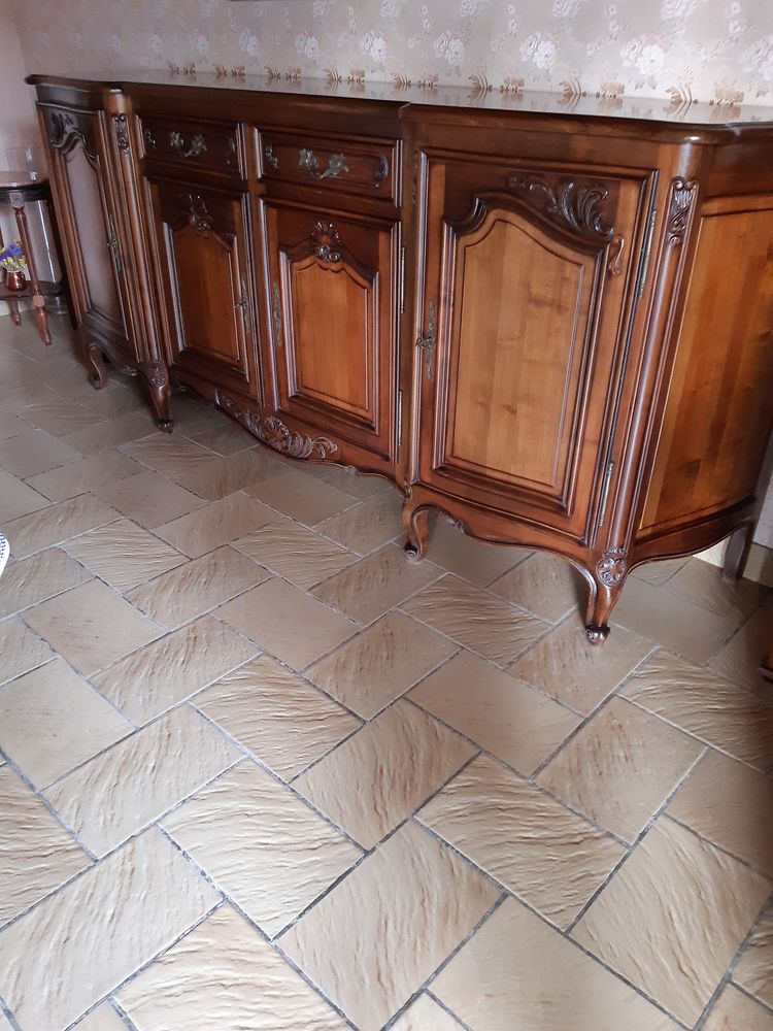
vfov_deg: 67.3
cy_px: 516
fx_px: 774
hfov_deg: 53.1
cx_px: 386
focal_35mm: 26
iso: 320
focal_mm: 3.92
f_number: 1.7
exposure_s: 1/25
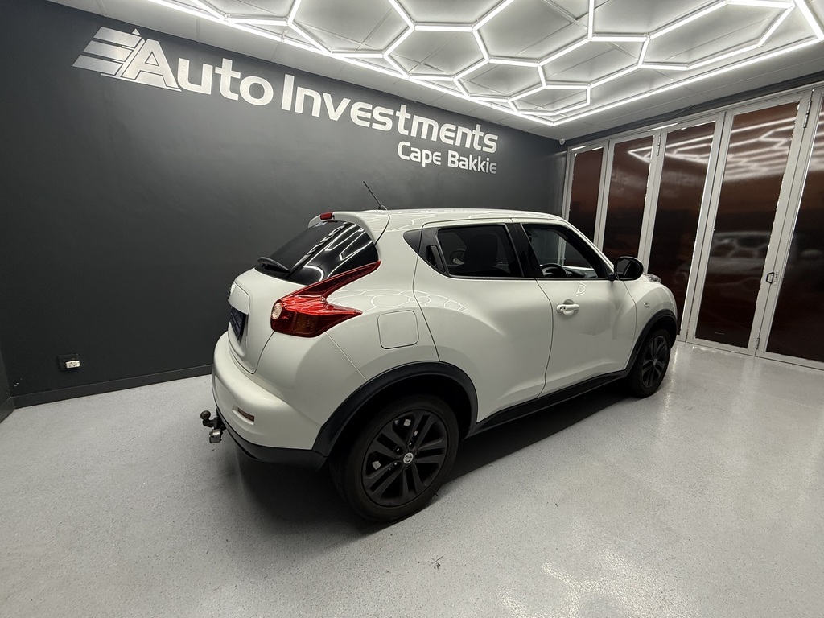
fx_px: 333
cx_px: 412
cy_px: 309
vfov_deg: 85.7
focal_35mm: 14
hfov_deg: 102.1
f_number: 2.2
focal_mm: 2.22
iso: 160
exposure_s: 1/100
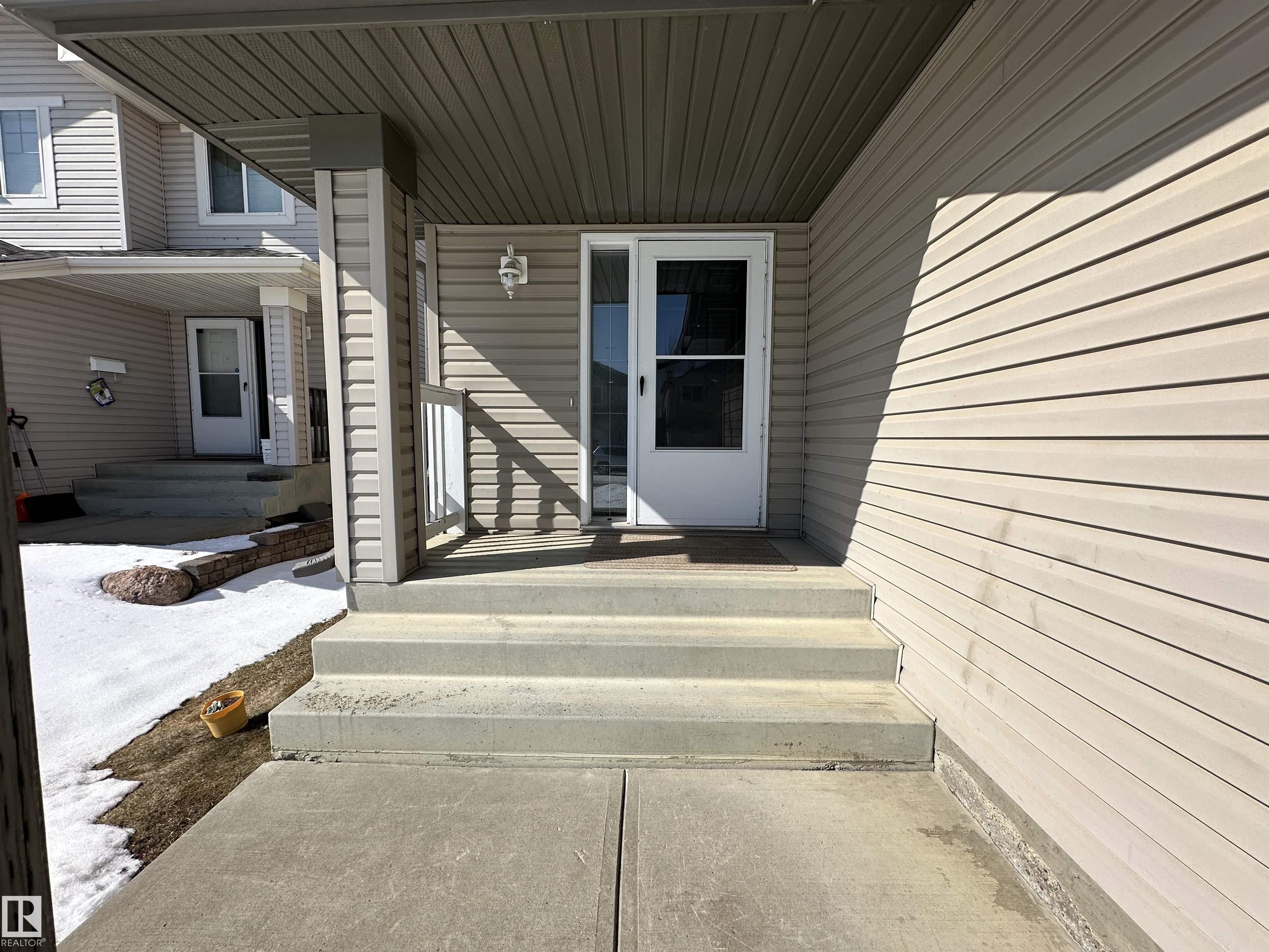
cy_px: 476
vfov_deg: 85.7
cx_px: 634
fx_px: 513
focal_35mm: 14
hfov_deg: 102.1
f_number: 2.2
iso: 50
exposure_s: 1/2681
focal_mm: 2.22
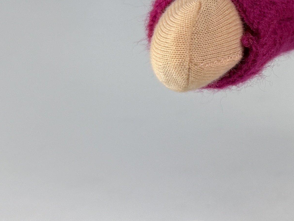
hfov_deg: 15.8
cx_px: 450
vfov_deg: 12.8
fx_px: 968
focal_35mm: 114
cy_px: -5
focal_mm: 6.76
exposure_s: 1/219
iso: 64
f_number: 1.78
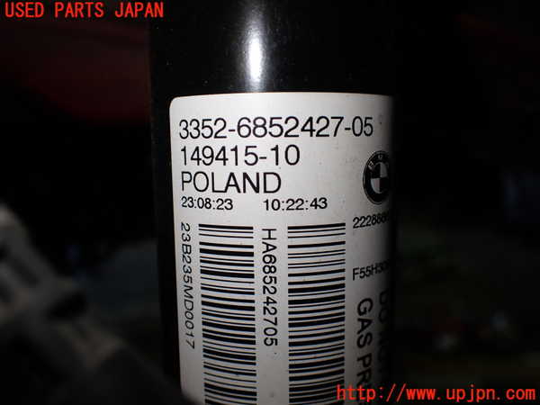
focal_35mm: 30
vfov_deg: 46.8
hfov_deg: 60.0
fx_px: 468
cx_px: 270
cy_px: 202
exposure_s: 1/125
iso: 100
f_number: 2.3
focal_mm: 5.4
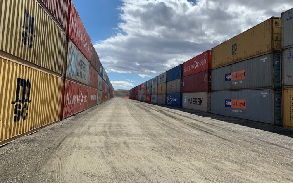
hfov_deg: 66.5
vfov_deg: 44.3
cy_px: 76
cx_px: 147
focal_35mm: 28
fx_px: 224
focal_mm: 4.25
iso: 25
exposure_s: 1/4464
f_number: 1.8
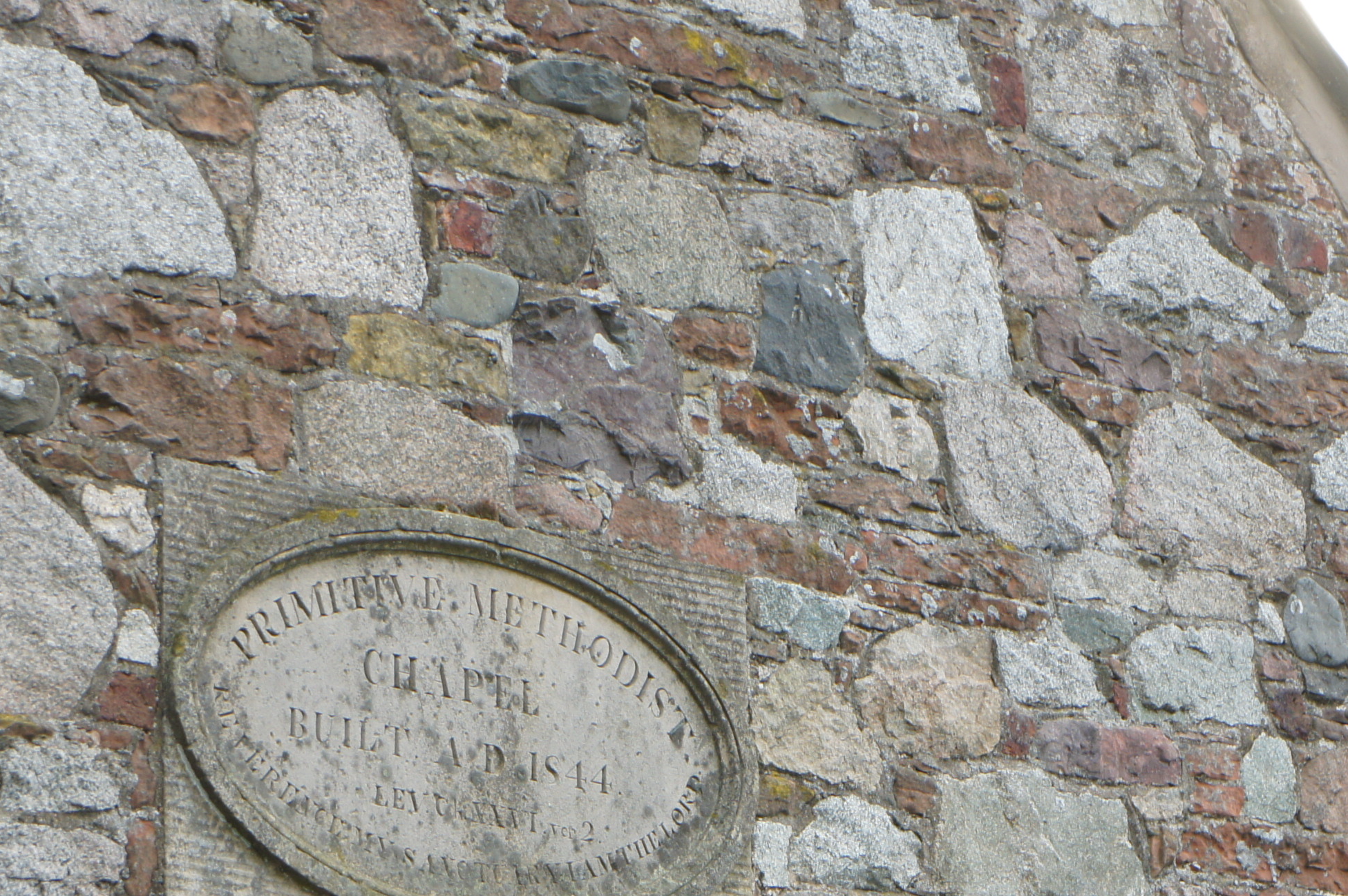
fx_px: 7266
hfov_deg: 10.6
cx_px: 632
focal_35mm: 194
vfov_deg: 7.0
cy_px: 850
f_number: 5.6
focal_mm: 55
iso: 200
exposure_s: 1/100
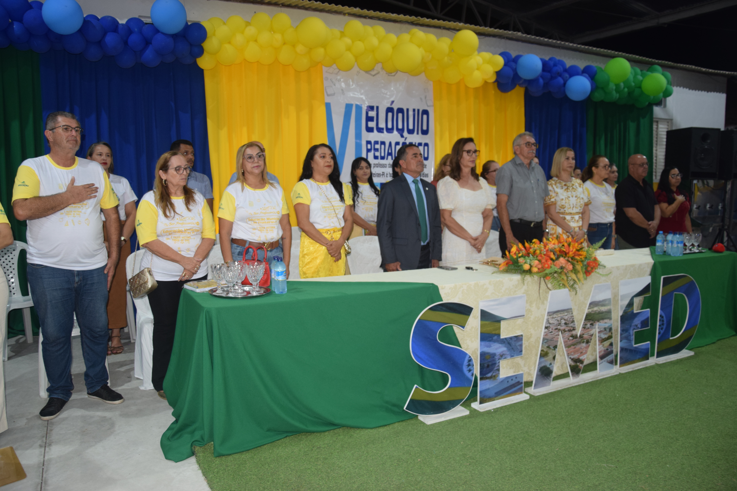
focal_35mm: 27
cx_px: 368
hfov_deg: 67.4
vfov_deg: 47.9
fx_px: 553
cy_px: 246
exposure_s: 1/60
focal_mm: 18
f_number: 4
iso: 800
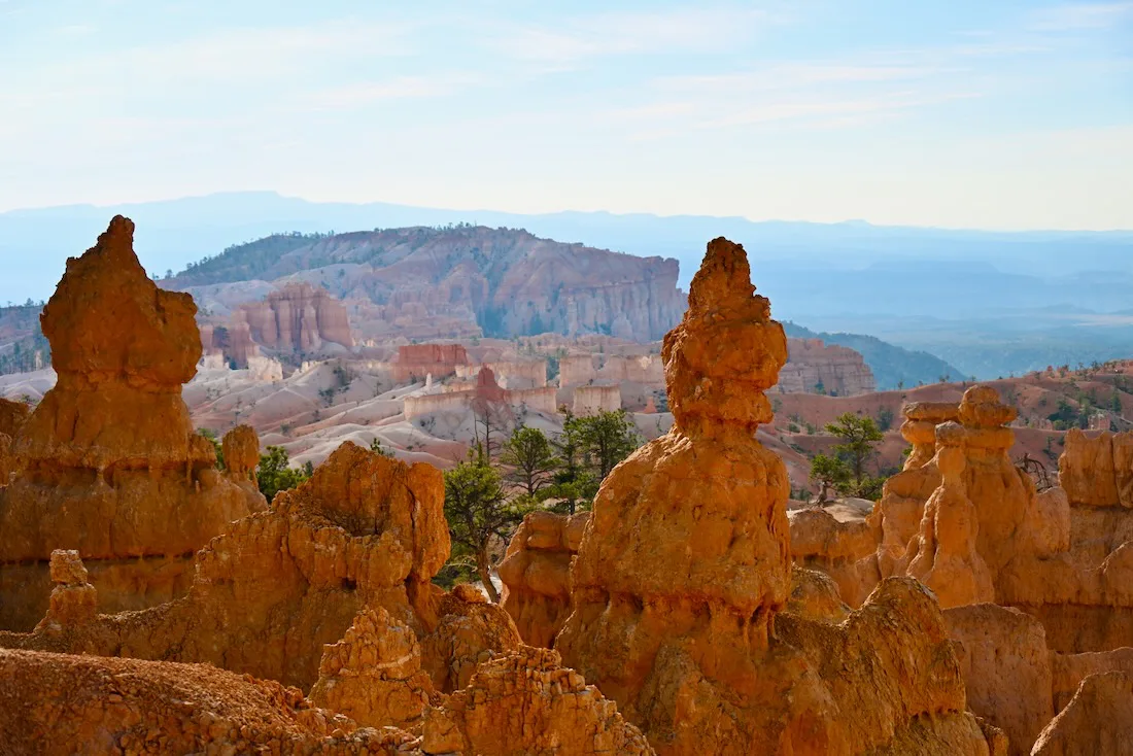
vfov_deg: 23.4
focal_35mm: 58
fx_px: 1826
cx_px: 566
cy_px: 378
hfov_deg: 34.5
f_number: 5.6
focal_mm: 58
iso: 100
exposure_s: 1/200
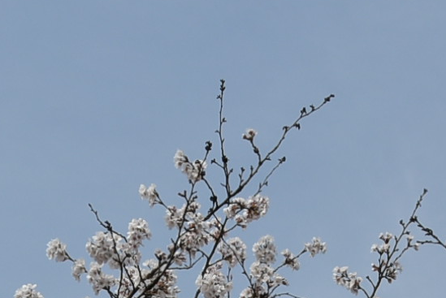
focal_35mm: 180
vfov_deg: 7.1
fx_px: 2232
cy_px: 780
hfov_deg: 11.4
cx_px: 298
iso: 100
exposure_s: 1/400
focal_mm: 22
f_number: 10
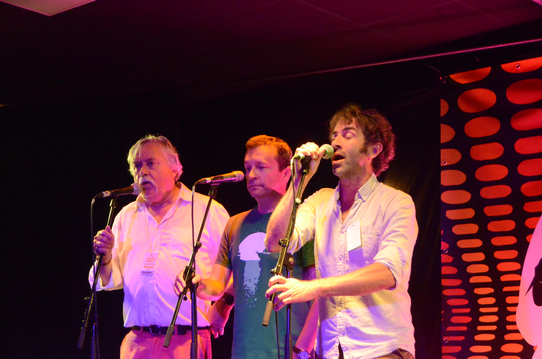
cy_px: 180
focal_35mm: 69
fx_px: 1037
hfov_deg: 29.3
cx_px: 271
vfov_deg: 19.6
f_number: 6.3
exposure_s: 1/160
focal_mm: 46
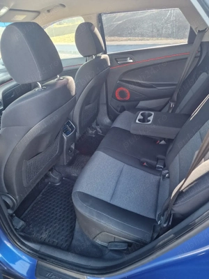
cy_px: 140
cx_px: 104
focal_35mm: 23
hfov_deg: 58.9
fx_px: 185
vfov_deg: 73.9
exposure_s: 1/100
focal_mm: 6.4
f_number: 1.8
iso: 160
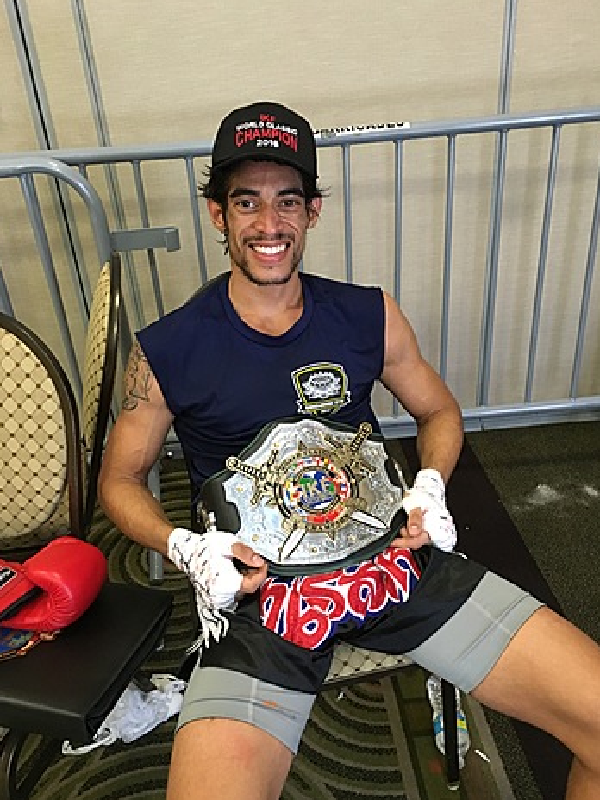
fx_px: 693
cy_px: 409
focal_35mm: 30
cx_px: 297
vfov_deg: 60.0
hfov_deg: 46.8
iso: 200
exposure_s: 1/30
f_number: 2.2
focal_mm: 4.15
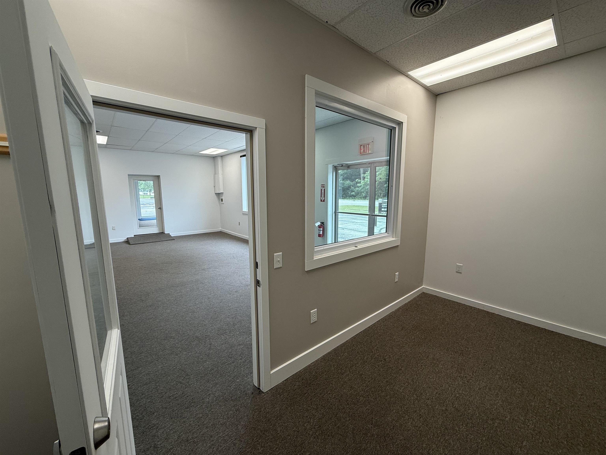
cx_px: 303
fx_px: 245
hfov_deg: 102.1
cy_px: 228
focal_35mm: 14
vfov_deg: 85.7
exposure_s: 1/120
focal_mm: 2.22
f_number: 2.2
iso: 100
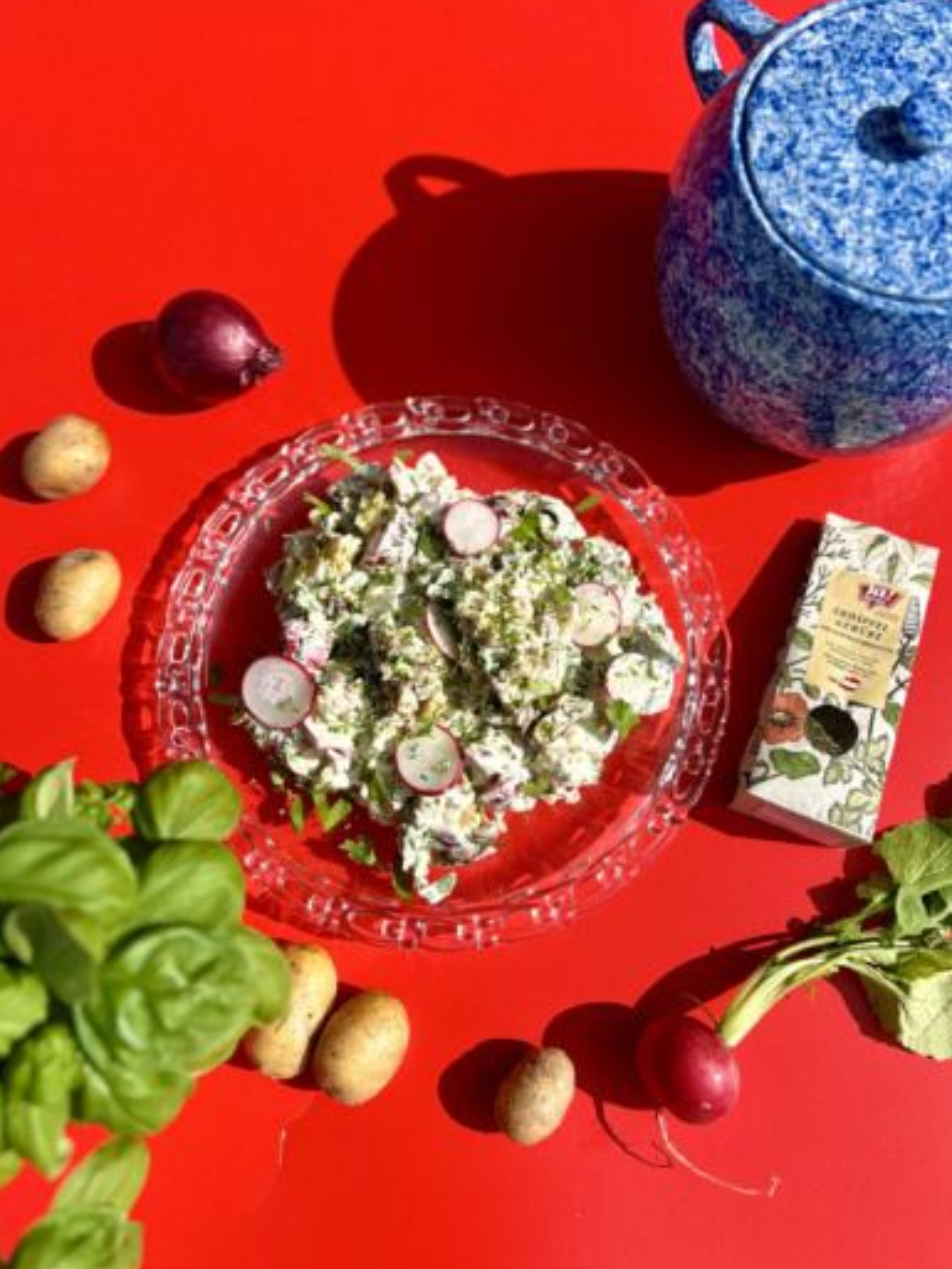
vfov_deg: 65.3
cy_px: 630
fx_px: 990
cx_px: 490
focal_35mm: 27
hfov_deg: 51.4
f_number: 1.5
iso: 50
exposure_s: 1/6993
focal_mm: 5.7
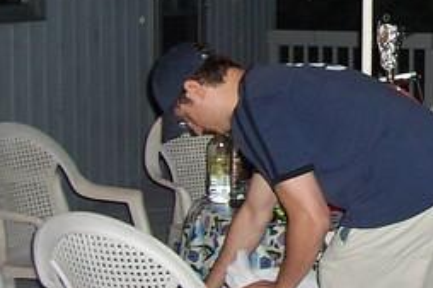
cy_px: 15
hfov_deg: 19.7
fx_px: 1166
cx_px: 532
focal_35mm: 97
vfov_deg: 13.9
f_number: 2.8
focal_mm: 5.6
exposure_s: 1/60
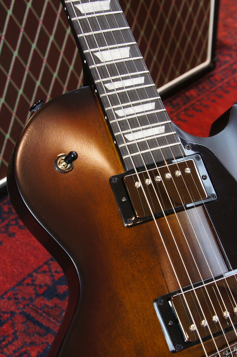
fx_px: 594
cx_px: 118
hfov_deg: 22.6
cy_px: 178
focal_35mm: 60
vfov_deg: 33.4
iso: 400
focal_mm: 40
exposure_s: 1/5
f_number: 8
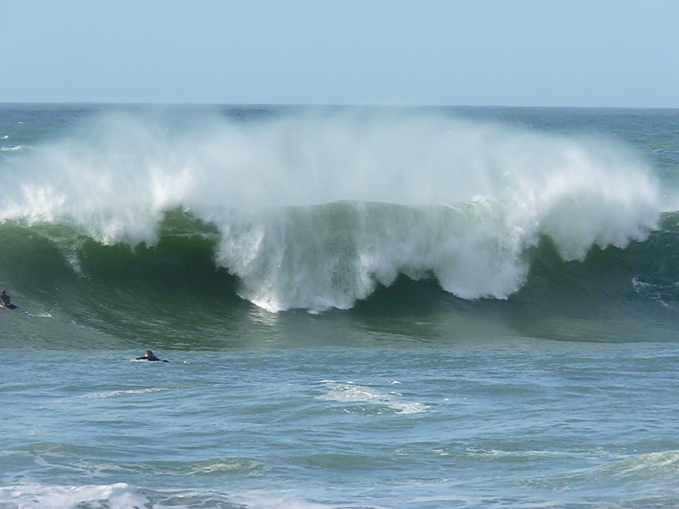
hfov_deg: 5.8
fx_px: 6669
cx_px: 340
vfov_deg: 4.4
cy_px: 254
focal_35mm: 340
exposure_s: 1/640
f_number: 8
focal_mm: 60.5
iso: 500
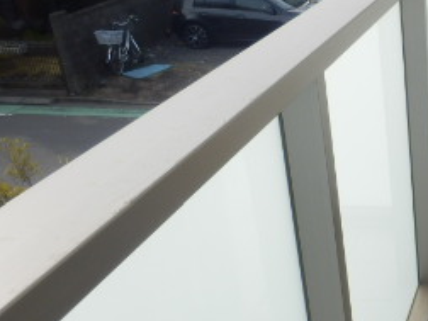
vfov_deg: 24.0
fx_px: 754
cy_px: 204
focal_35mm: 61
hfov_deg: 27.1
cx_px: 542
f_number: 3
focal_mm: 4.2
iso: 80
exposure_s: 1/500
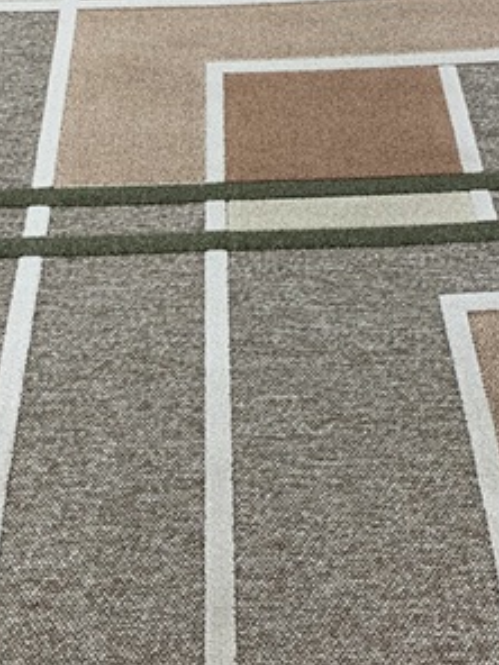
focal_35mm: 53
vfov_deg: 35.9
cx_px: 237
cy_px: 238
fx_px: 1019
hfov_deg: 27.5
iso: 50
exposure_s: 1/100
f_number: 1.8
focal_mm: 4.25
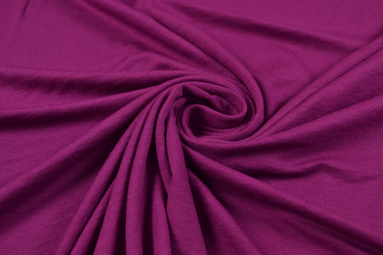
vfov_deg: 30.8
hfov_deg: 45.0
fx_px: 463
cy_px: 128
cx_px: 192
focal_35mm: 44
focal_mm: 29
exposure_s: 1/40
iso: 100
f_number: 6.3
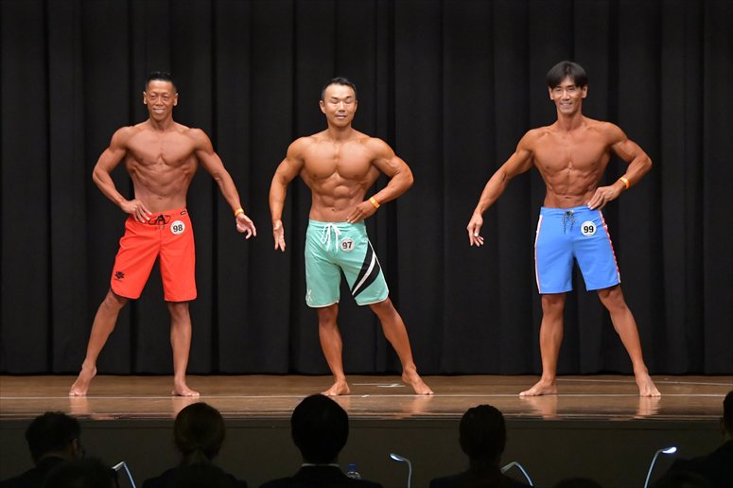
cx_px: 366
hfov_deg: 12.2
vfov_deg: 8.2
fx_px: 3419
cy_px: 244
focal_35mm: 168
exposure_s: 1/400
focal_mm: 112
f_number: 5.6
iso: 8000
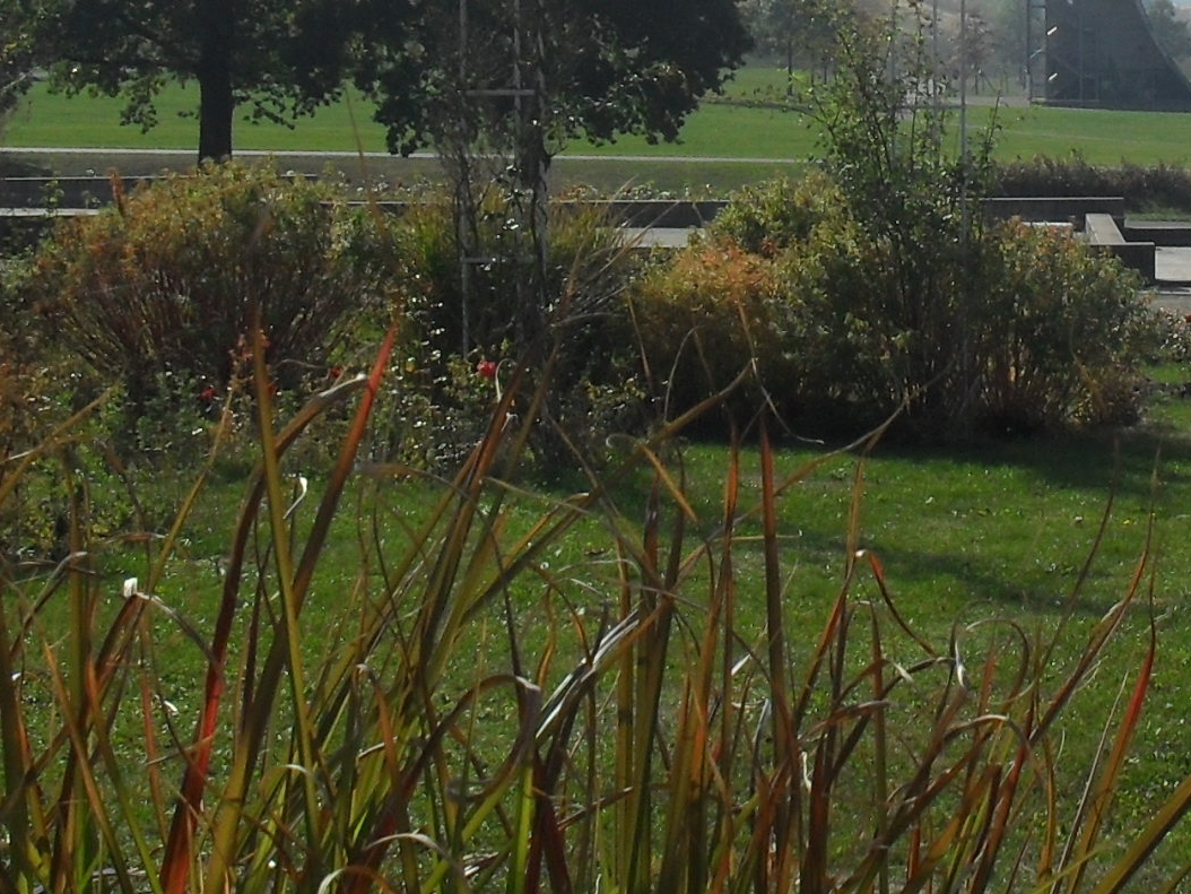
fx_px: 3510
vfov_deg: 14.4
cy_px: 163
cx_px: 1167
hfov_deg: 18.8
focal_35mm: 102
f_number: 8.4
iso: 100
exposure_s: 1/250
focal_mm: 6.3
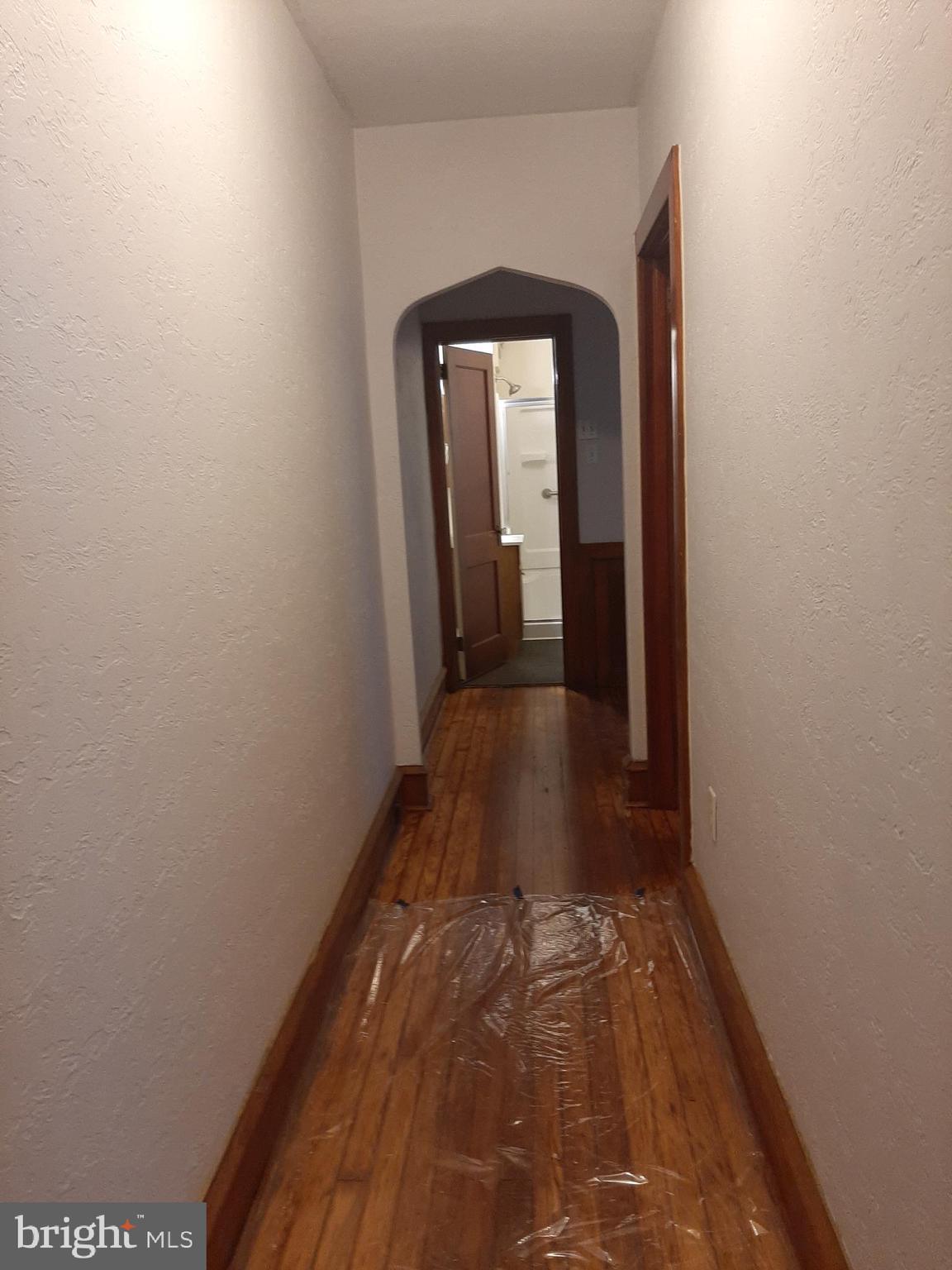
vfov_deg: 67.3
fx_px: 953
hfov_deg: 53.1
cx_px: 476
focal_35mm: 26
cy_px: 635
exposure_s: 1/50
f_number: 1.7
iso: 100
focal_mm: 3.93
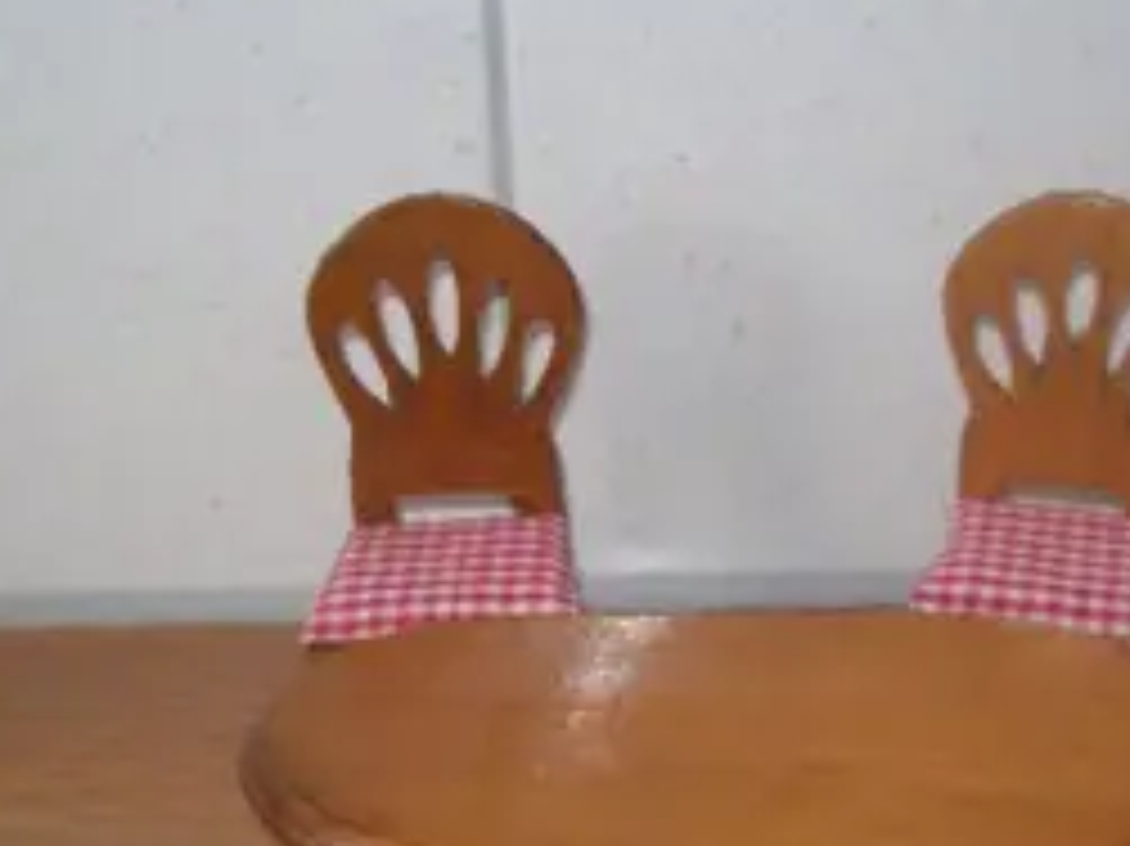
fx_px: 2251
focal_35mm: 69
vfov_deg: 21.2
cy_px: 549
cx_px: 750
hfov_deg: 28.0
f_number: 2.7
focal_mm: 6
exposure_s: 1/128
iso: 400
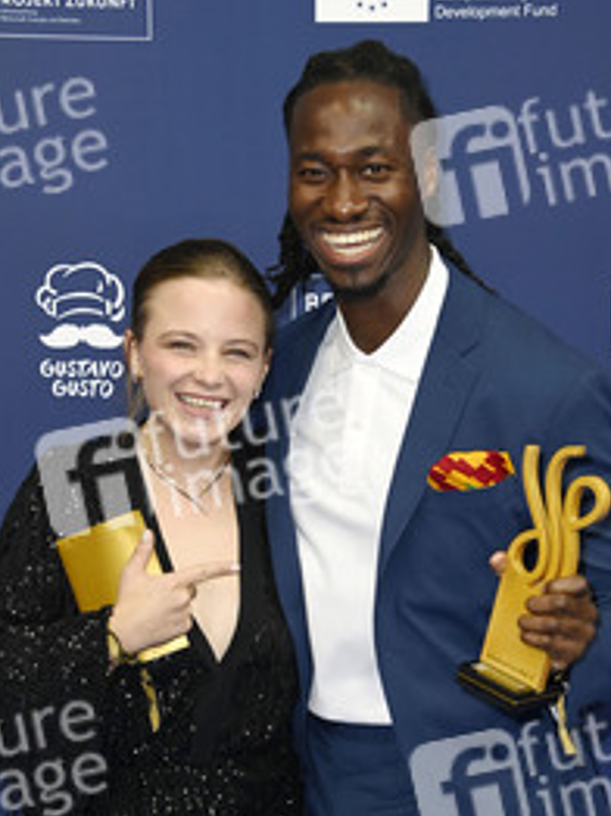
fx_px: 2145
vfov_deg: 21.4
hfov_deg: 16.2
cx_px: 287
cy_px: 620
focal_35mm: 91
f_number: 5.6
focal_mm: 62
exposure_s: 1/200
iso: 800
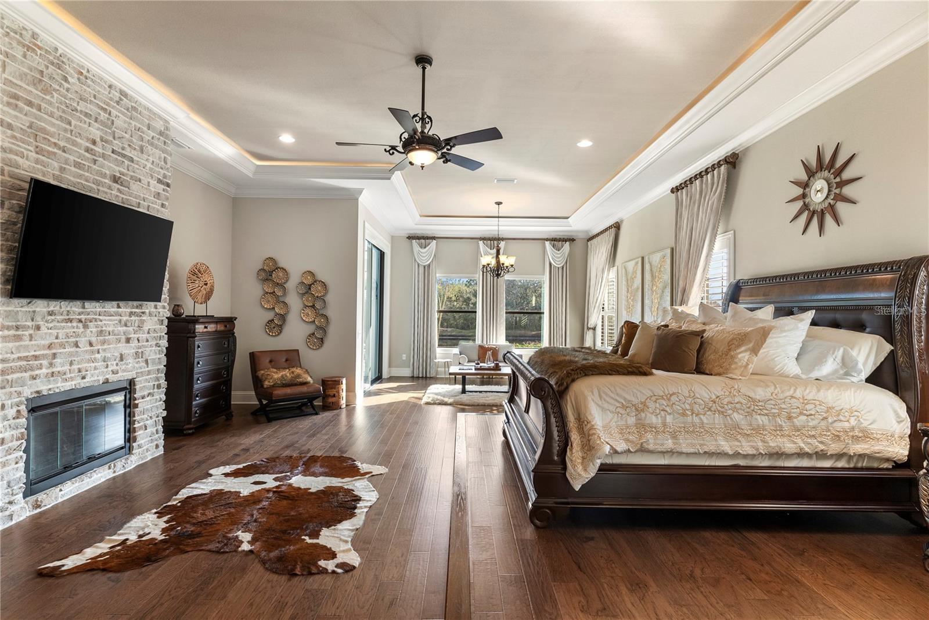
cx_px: 464
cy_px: 310
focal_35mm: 17
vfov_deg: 70.5
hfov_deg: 93.3
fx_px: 439
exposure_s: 1/6
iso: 400
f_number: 9
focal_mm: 17
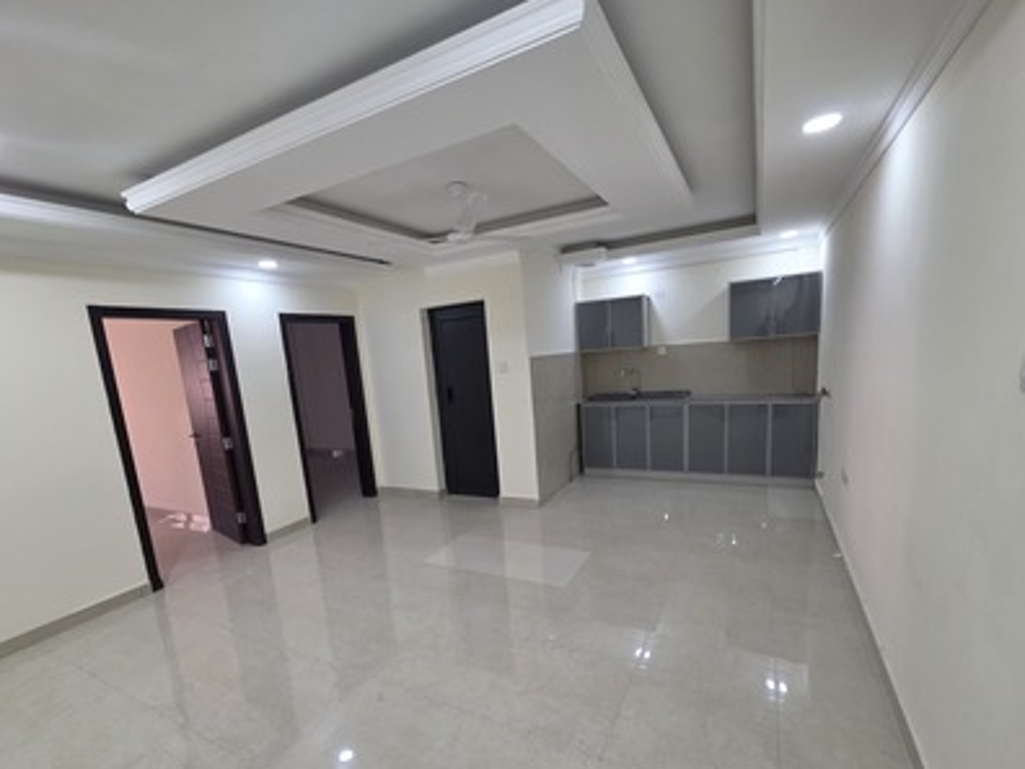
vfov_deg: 81.3
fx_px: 444
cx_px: 498
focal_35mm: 15
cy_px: 439
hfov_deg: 98.1
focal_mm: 2.2
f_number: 1.9
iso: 200
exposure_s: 1/60
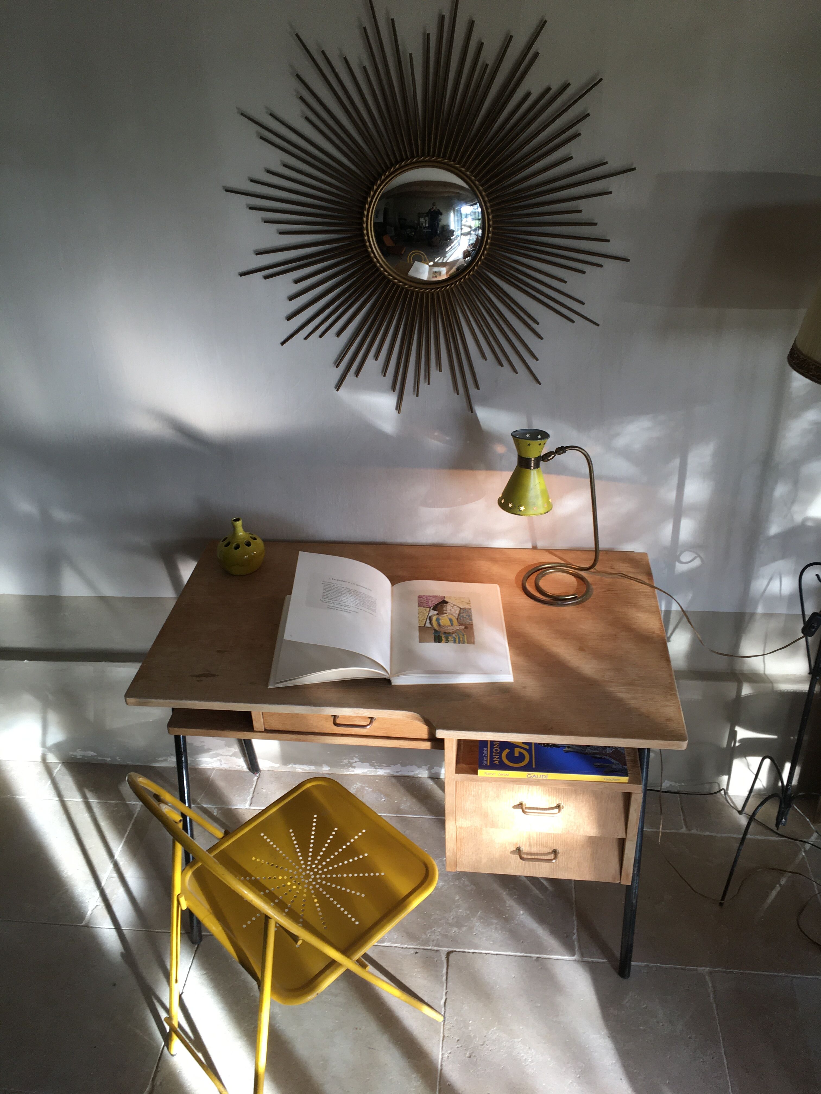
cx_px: 410
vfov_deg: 61.7
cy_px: 547
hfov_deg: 48.2
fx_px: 917
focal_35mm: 29
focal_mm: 4.15
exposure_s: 1/100
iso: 40
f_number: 2.2
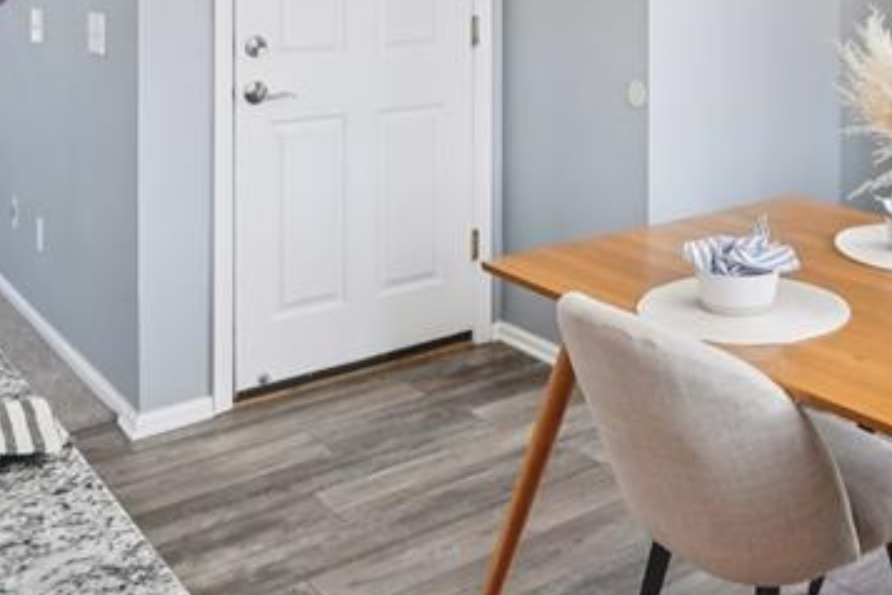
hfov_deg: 43.6
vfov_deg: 28.6
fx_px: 1065
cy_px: -45
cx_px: 692
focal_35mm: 43
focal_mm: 10
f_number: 8
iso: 800
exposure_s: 1/5
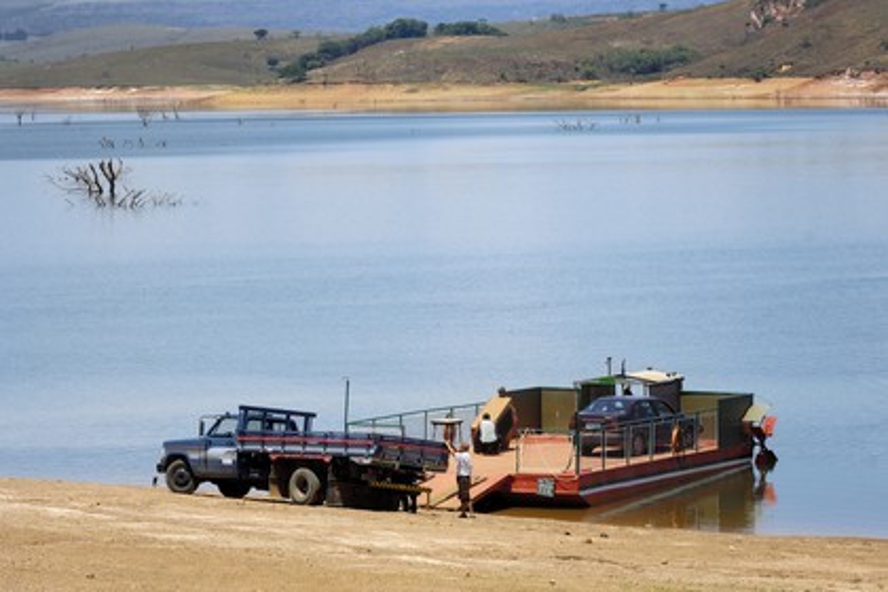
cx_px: 444
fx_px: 3774
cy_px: 296
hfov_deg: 13.4
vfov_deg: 9.0
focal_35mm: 153
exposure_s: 1/320
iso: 100
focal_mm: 102
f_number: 6.7
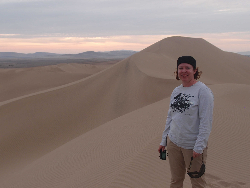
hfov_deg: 41.2
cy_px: 94
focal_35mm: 46
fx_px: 332
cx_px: 125
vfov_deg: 31.5
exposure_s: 1/250
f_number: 2.8
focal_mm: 9.87
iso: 100
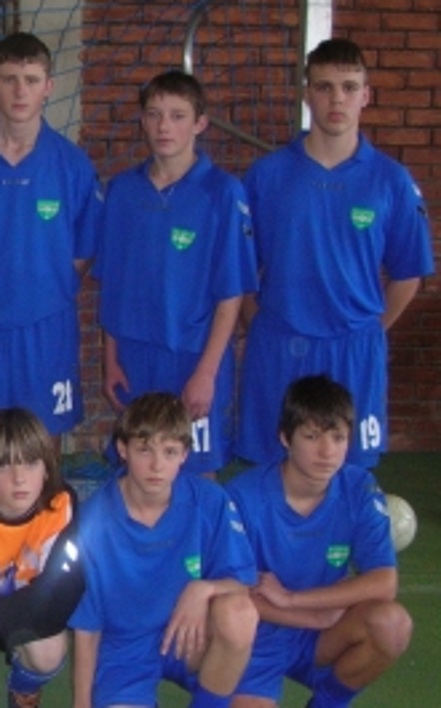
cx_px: -118
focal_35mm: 70
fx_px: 1350
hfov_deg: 17.5
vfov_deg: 29.4
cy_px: 369
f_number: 2.8
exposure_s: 1/60.1
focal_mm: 5.8
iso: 133
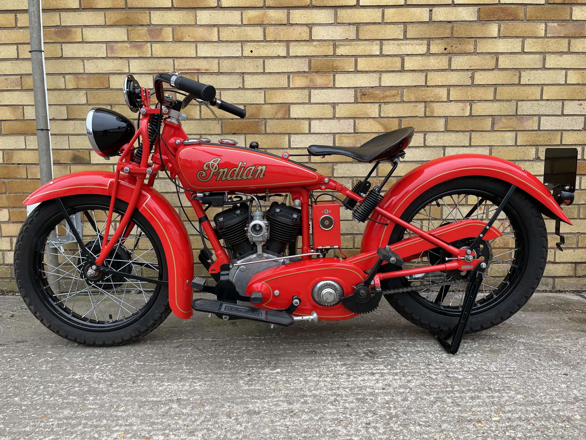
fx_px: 440
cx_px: 293
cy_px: 220
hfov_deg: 67.3
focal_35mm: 26
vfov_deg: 53.1
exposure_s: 1/282
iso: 32
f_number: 1.6
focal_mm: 4.2
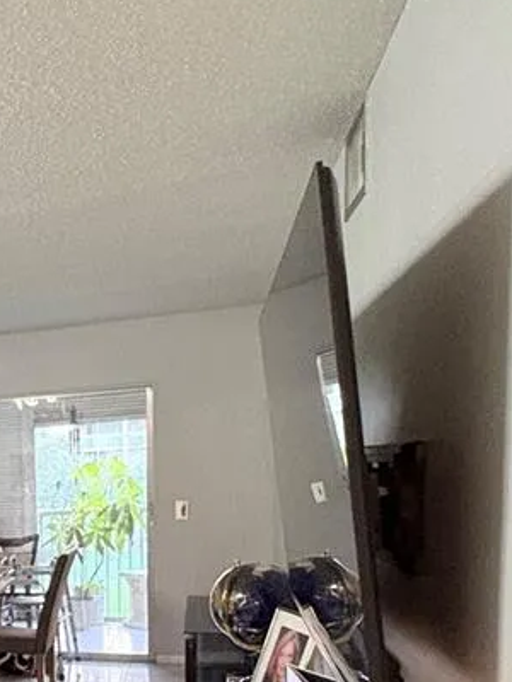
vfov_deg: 42.2
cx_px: -166
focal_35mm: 42
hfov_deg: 28.0
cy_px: 575
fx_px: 828
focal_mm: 2.22
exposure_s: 1/40
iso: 640
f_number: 2.2
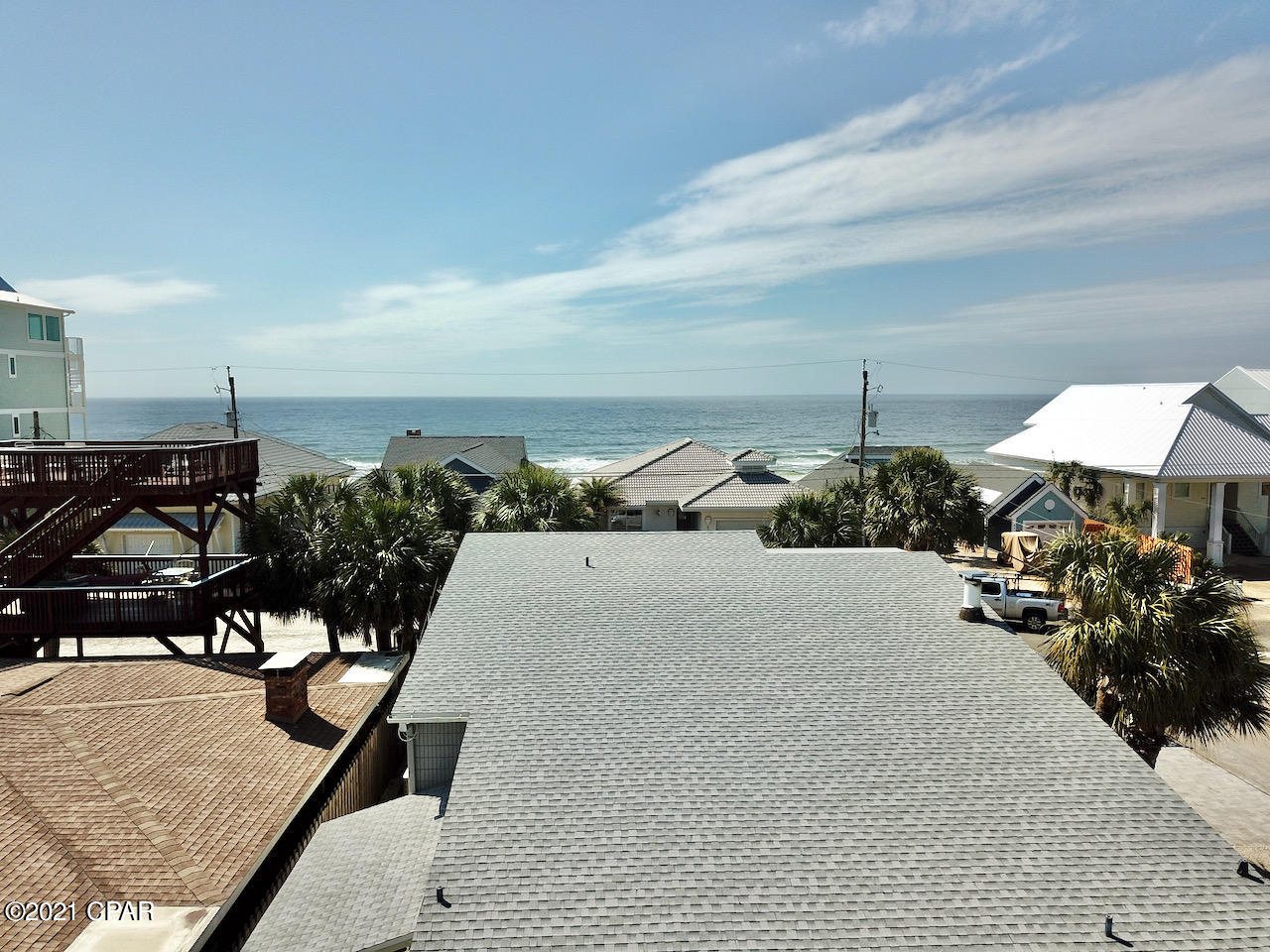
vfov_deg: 53.1
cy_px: 476
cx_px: 635
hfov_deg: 67.3
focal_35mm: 26
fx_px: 954
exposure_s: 1/2075
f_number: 2.2
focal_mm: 4.73
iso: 100
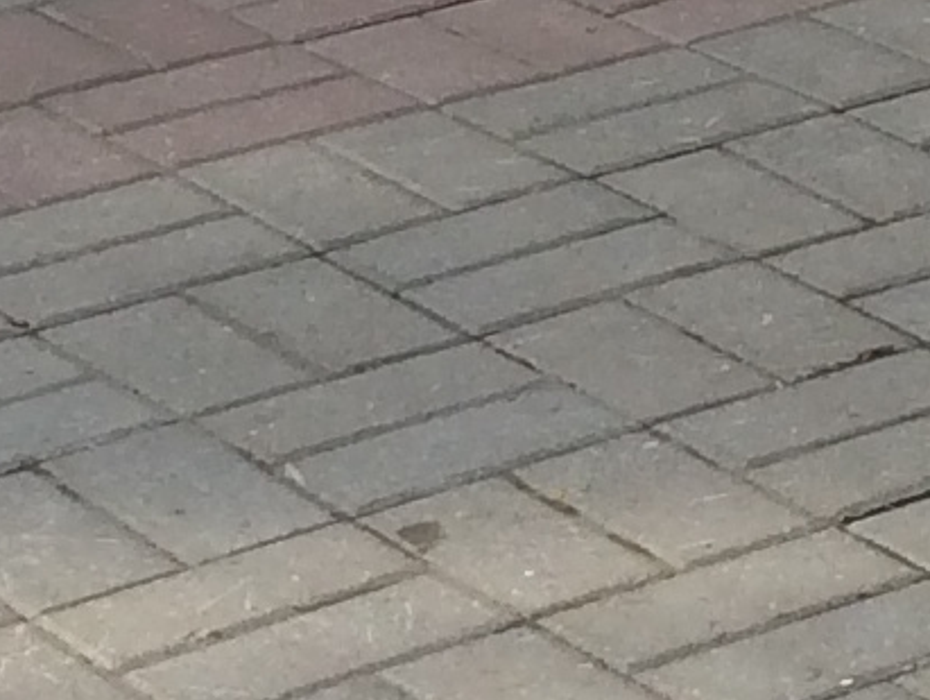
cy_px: -999
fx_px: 6400
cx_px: 1491
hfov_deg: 8.1
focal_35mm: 238
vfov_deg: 6.0
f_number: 2.2
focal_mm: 4.12
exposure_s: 1/398
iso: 32
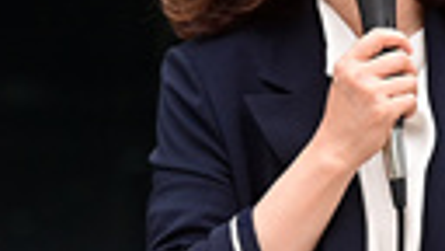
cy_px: 103
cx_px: 396
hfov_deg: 3.0
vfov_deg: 1.7
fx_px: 8614
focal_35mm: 730
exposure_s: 1/250
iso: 320
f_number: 6.3
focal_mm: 140
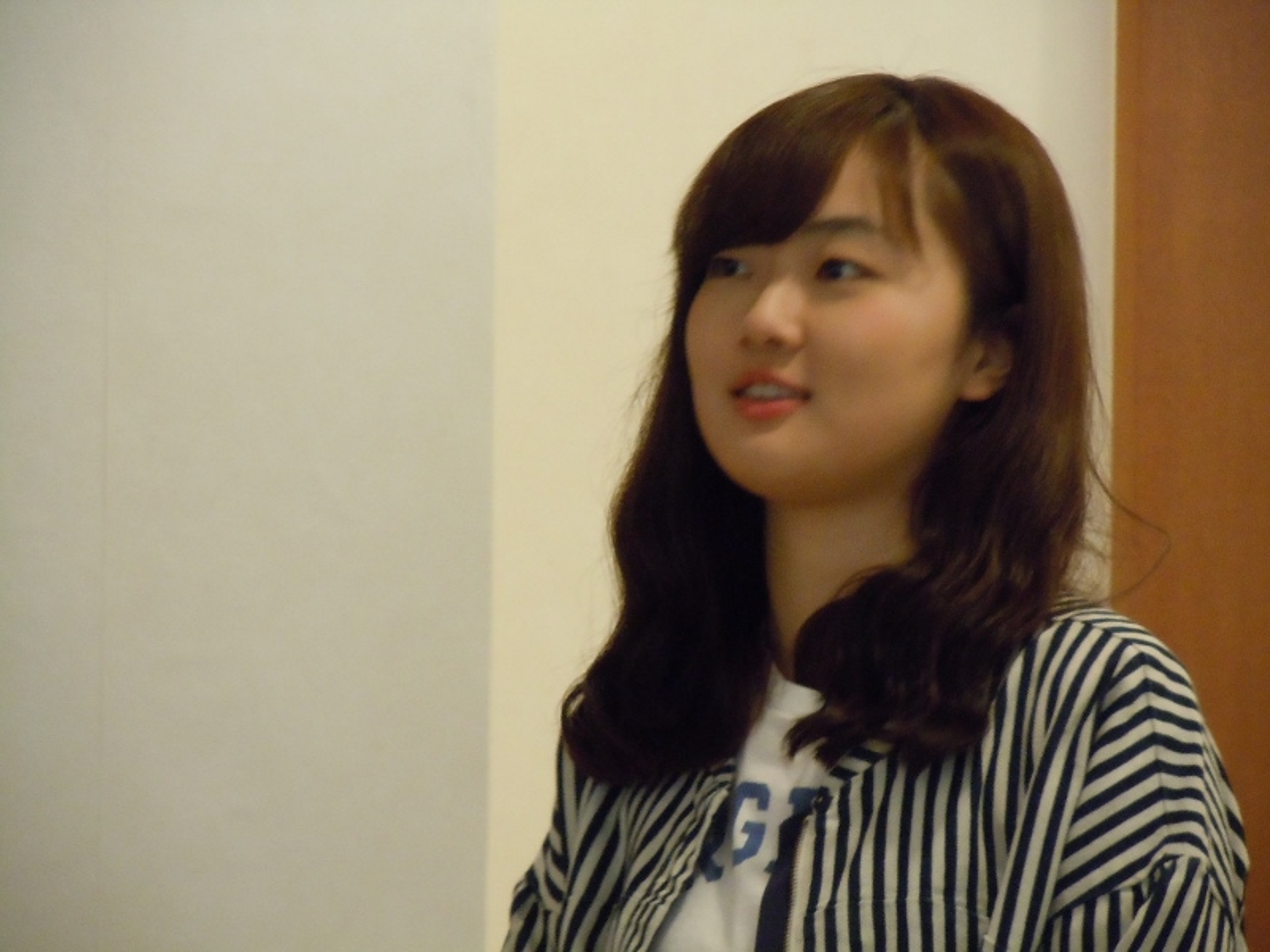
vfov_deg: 5.0
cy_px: 476
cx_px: 635
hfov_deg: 6.6
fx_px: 11006
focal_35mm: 300
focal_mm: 54
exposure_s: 1/20
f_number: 5.6
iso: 800
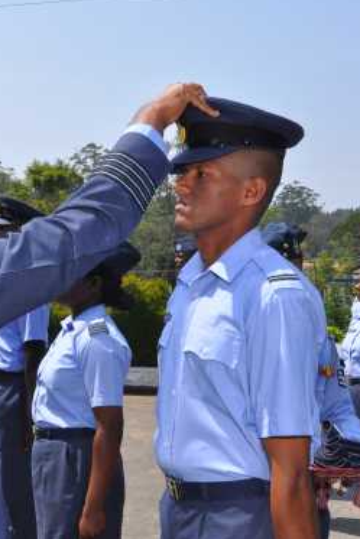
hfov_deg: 25.1
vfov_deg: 37.5
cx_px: 77
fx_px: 794
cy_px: 256
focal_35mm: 53
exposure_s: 1/160
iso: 200
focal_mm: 22
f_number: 14
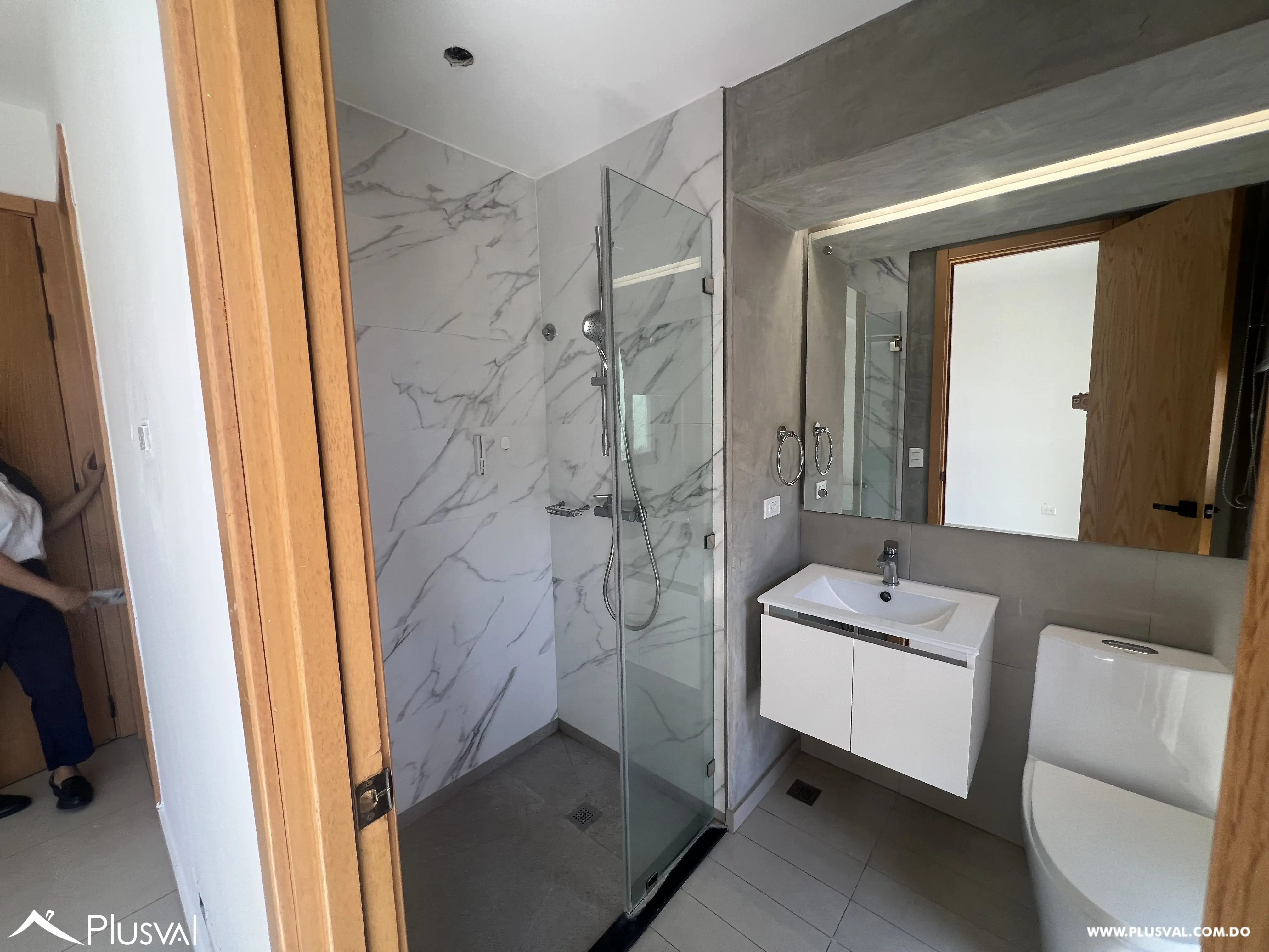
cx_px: 634
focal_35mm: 13
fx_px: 477
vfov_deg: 89.9
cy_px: 476
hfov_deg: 106.2
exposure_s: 1/120
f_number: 1.8
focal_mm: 1.57
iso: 50
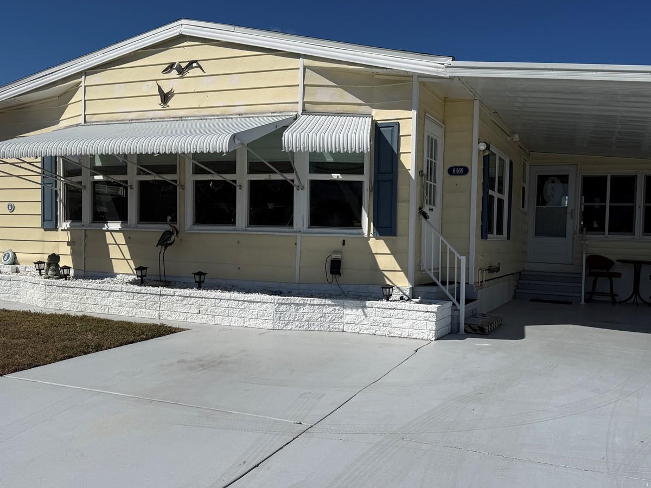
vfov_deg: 44.1
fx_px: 602
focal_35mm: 32
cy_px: 260
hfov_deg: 56.6
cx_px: 375
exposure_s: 1/14286
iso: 80
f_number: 1.78
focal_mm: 6.76
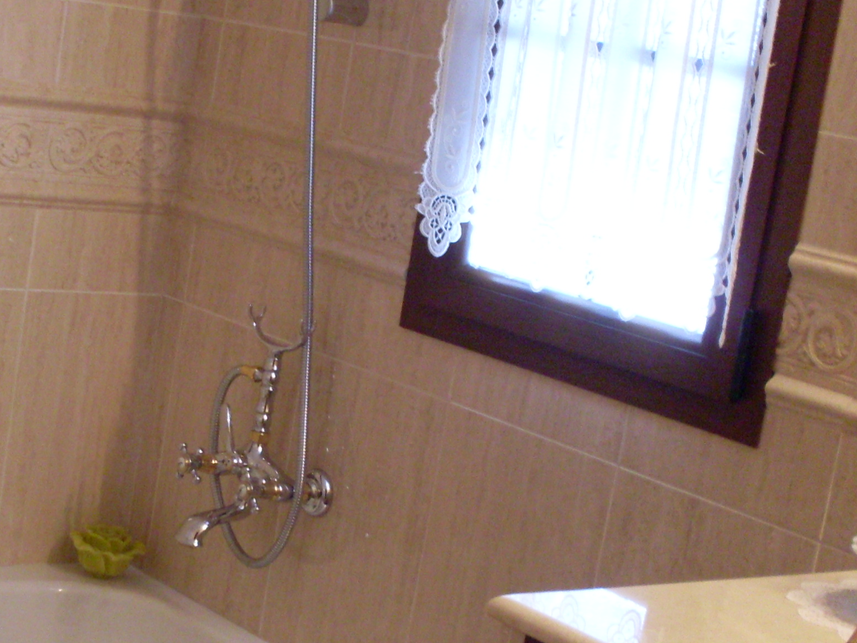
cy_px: 460
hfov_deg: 24.2
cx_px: 229
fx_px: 1981
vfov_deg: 18.4
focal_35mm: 80
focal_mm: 6.3
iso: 200
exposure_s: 1/15
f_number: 2.8
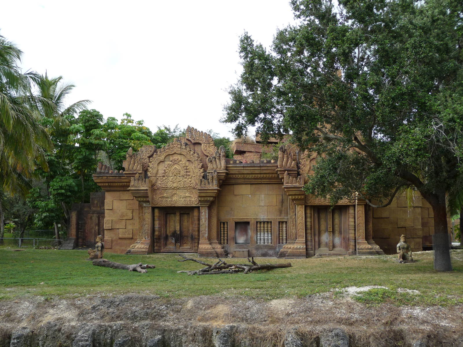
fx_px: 535
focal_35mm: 40
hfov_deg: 46.8
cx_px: 232
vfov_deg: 36.0
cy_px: 174
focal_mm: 6.7
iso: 100
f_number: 3.9
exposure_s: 1/320
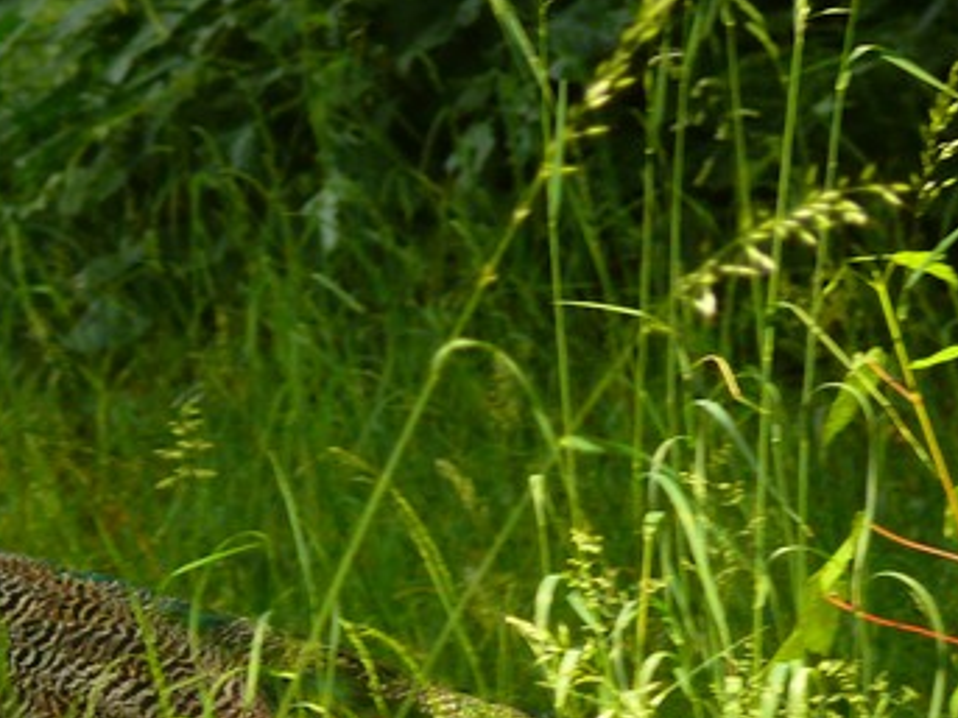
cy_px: 494
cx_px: 22
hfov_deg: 3.6
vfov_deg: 2.7
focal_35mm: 546
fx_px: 15105
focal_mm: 52.8
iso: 250
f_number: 3.6
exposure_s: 1/125
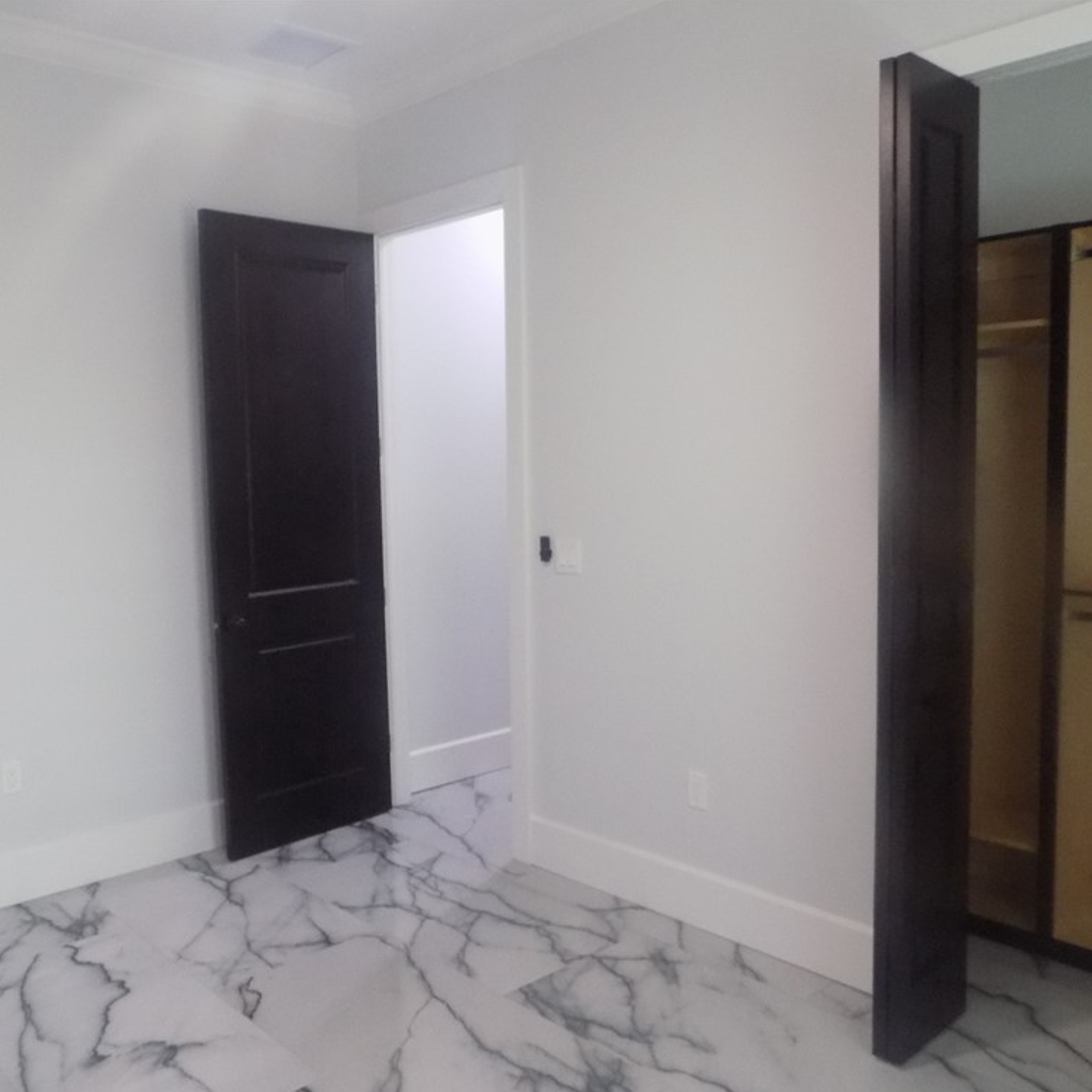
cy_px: 557
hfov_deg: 55.4
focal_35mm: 29
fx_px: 1035
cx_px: 464
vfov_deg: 55.6
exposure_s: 1/30
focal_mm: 4.3
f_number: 3.1
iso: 400
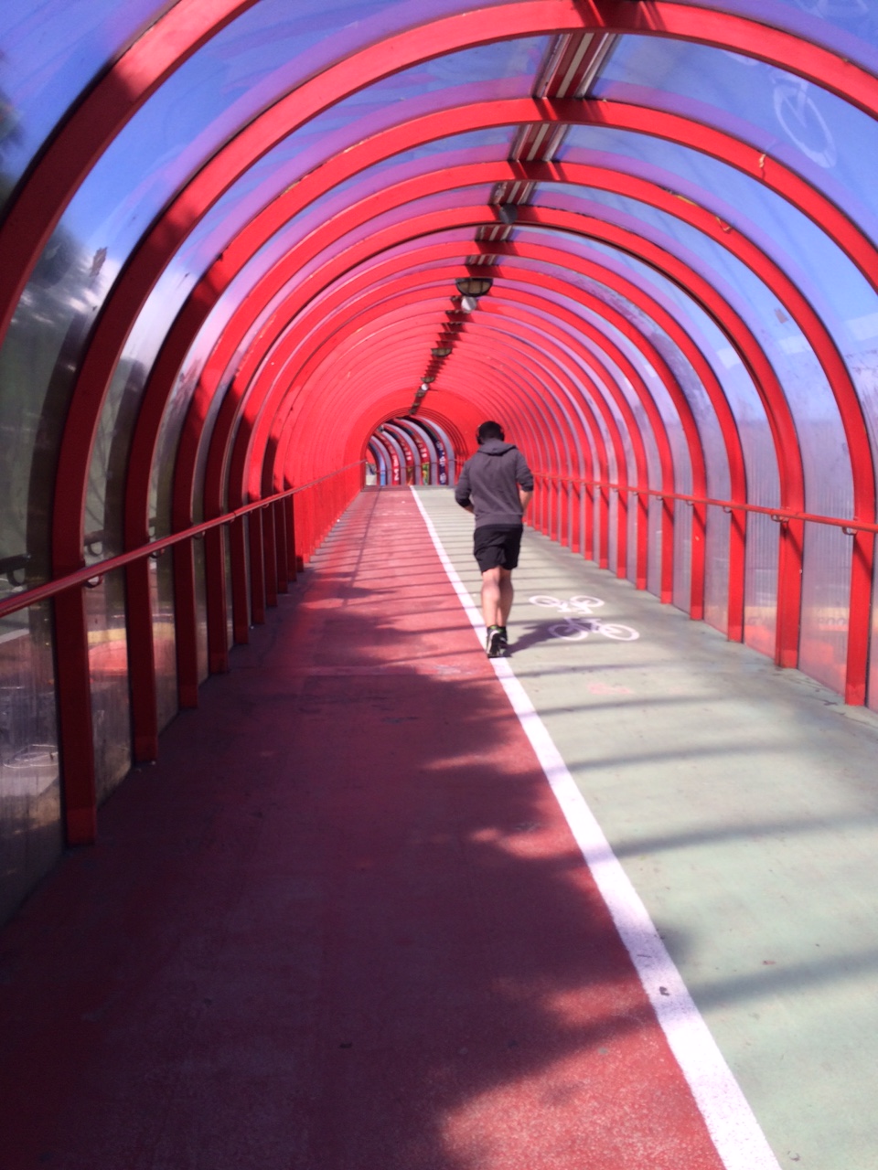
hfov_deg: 48.2
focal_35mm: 29
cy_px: 585
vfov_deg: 61.7
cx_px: 439
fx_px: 981
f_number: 2.2
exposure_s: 1/684
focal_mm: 4.15
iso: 32
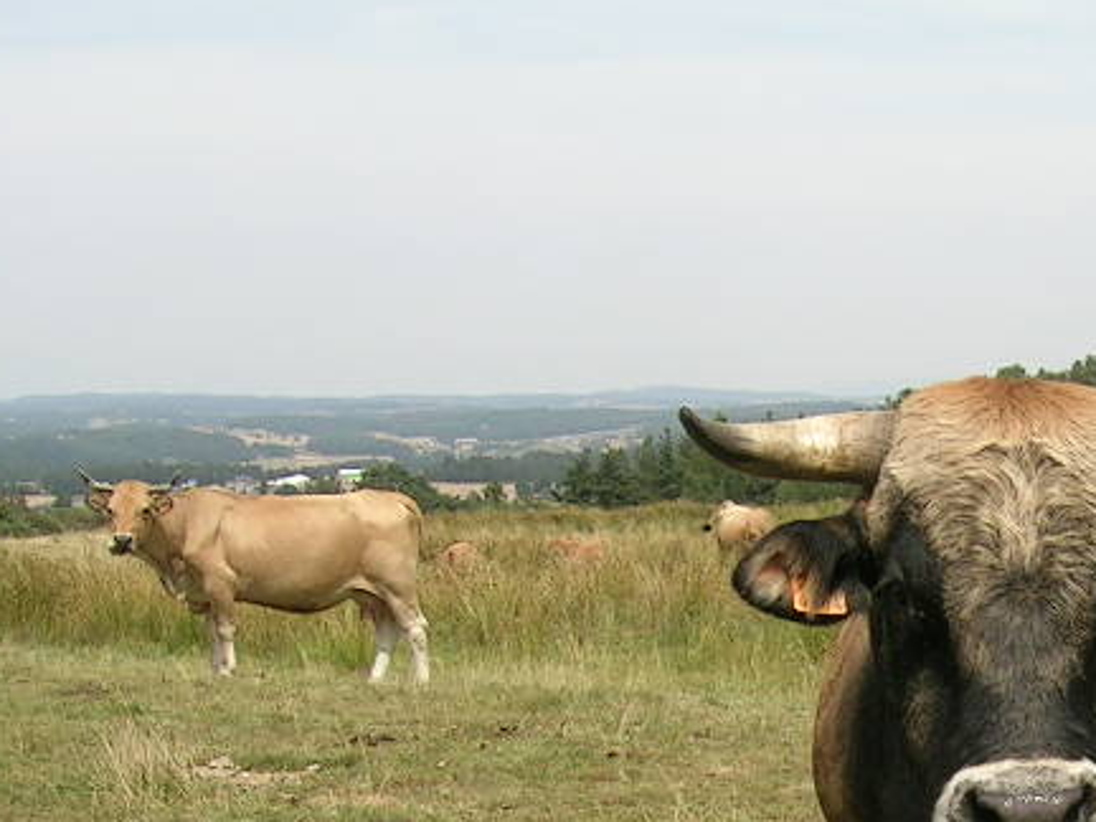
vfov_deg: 17.2
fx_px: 2628
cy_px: 906
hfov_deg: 22.6
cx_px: 1106
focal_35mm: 83
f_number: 4.8
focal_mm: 5.4
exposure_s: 1/374
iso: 50
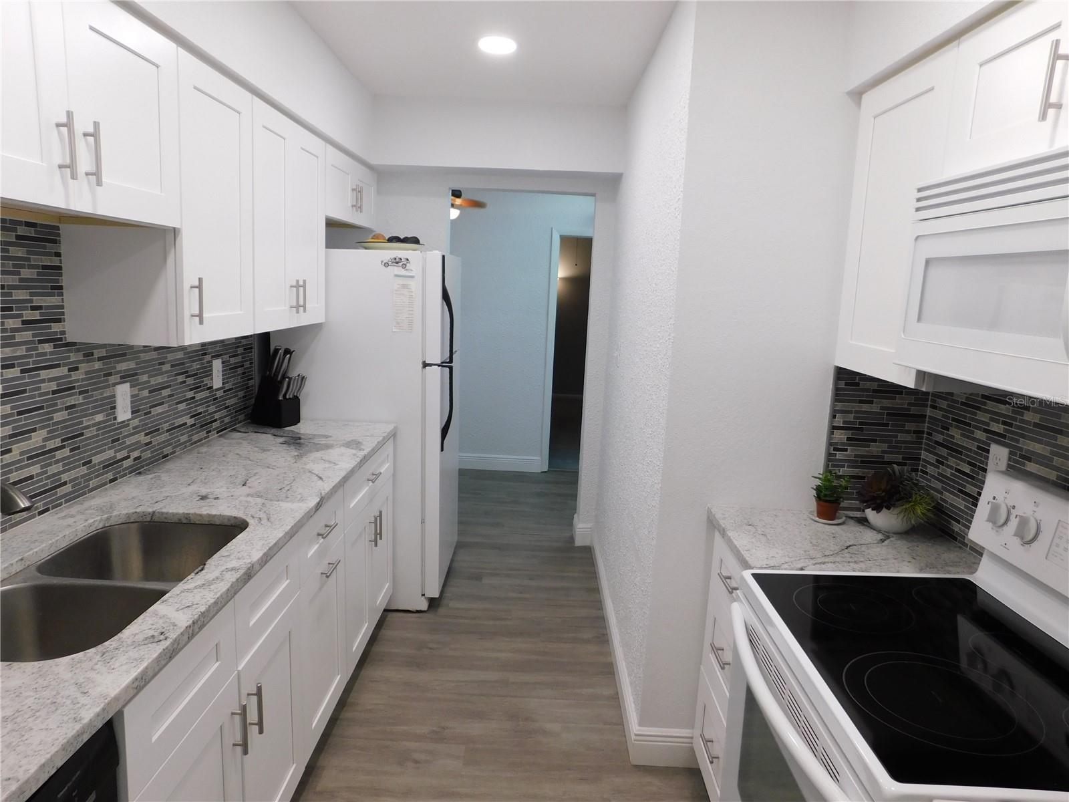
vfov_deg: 58.9
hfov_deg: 73.9
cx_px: 534
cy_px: 401
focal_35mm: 23
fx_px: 710
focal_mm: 4
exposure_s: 1/30
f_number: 3
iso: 140
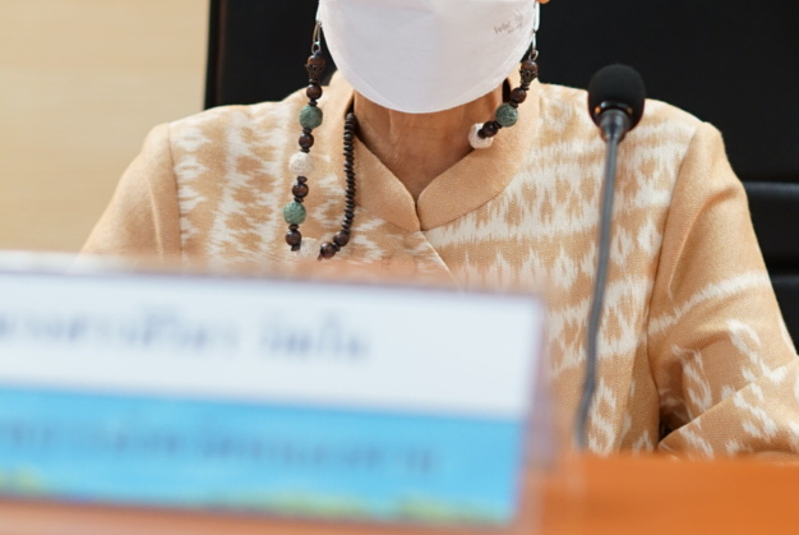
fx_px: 2866
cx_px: 468
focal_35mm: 129
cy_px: 0
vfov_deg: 10.6
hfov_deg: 15.9
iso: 400
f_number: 2.2
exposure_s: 1/60
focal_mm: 50
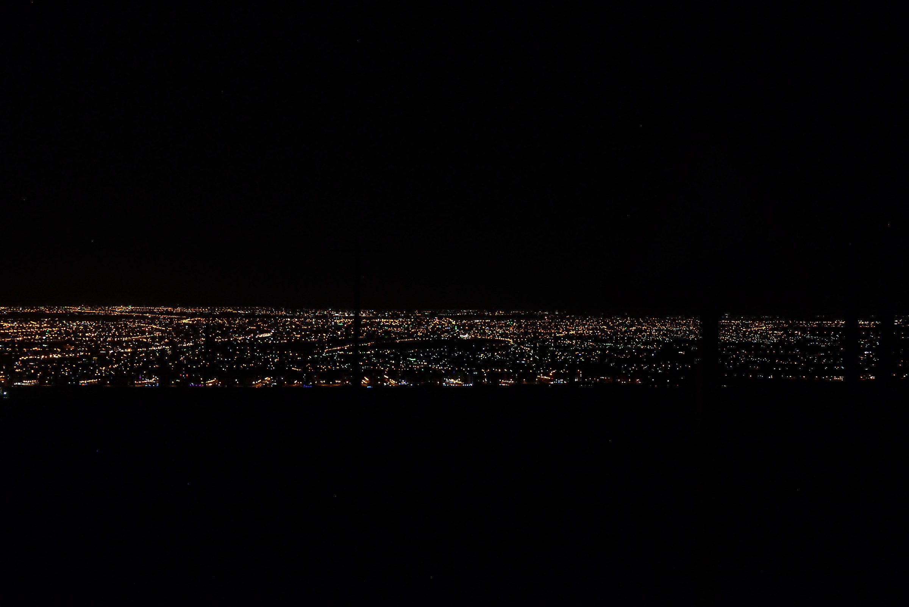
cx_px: 454
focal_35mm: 80
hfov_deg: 25.4
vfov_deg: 17.1
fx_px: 2021
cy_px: 304
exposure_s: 1/40
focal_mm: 80
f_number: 4
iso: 3200
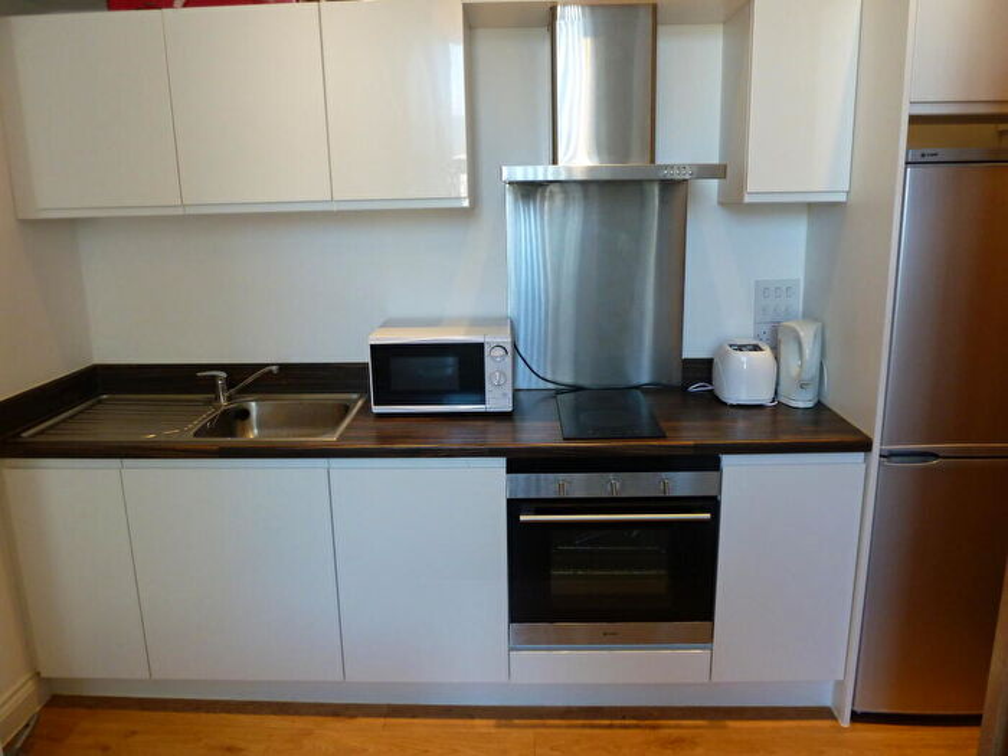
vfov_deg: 54.9
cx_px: 504
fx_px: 728
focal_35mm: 25
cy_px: 378
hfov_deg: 69.4
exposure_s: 1/30
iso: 200
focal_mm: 4.1
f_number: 3.3
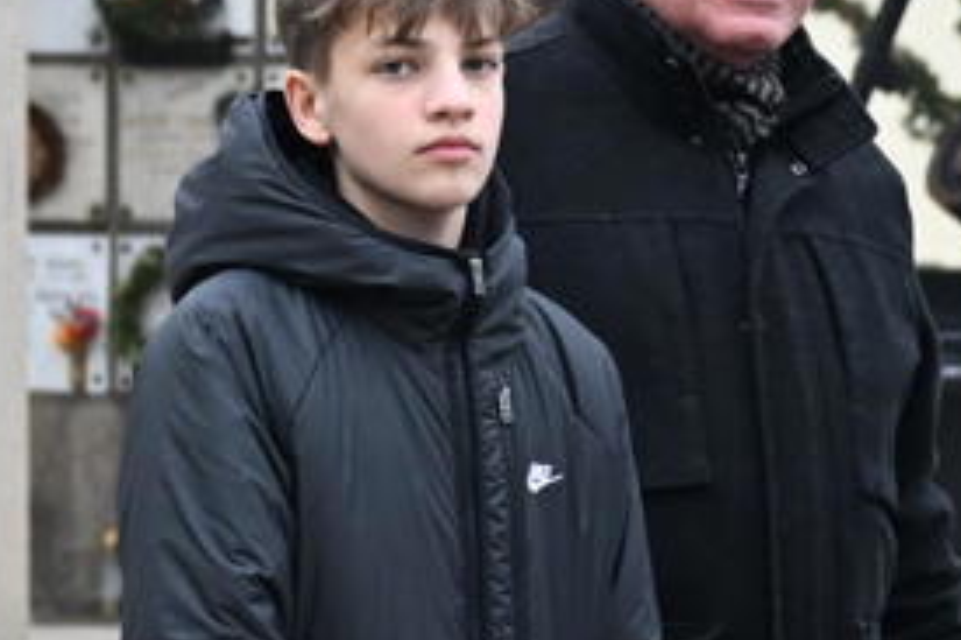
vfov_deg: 9.9
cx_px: 1101
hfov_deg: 14.5
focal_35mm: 138
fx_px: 3681
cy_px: 476
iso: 1000
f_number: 2.8
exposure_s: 1/1600
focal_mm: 37
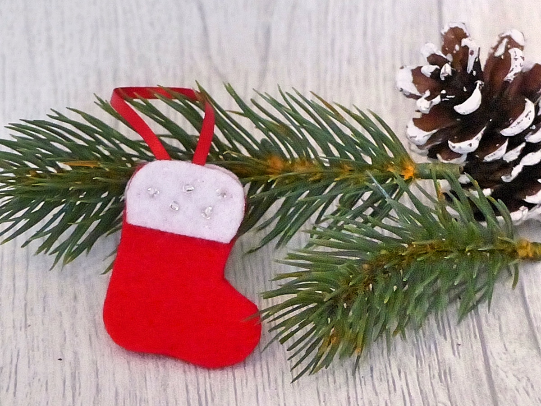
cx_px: 270
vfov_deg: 12.8
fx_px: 1813
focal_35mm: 116
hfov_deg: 17.0
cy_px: 203
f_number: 2.8
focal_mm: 20.9
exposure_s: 1/60
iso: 1600
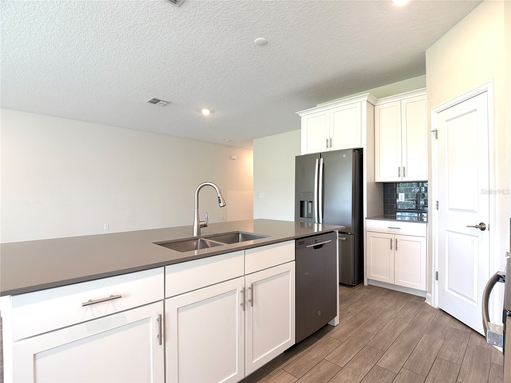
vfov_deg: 56.8
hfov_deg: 71.6
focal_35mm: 24
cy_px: 192
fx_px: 354
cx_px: 256
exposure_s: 1/120
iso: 160
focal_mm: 6.76
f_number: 1.78
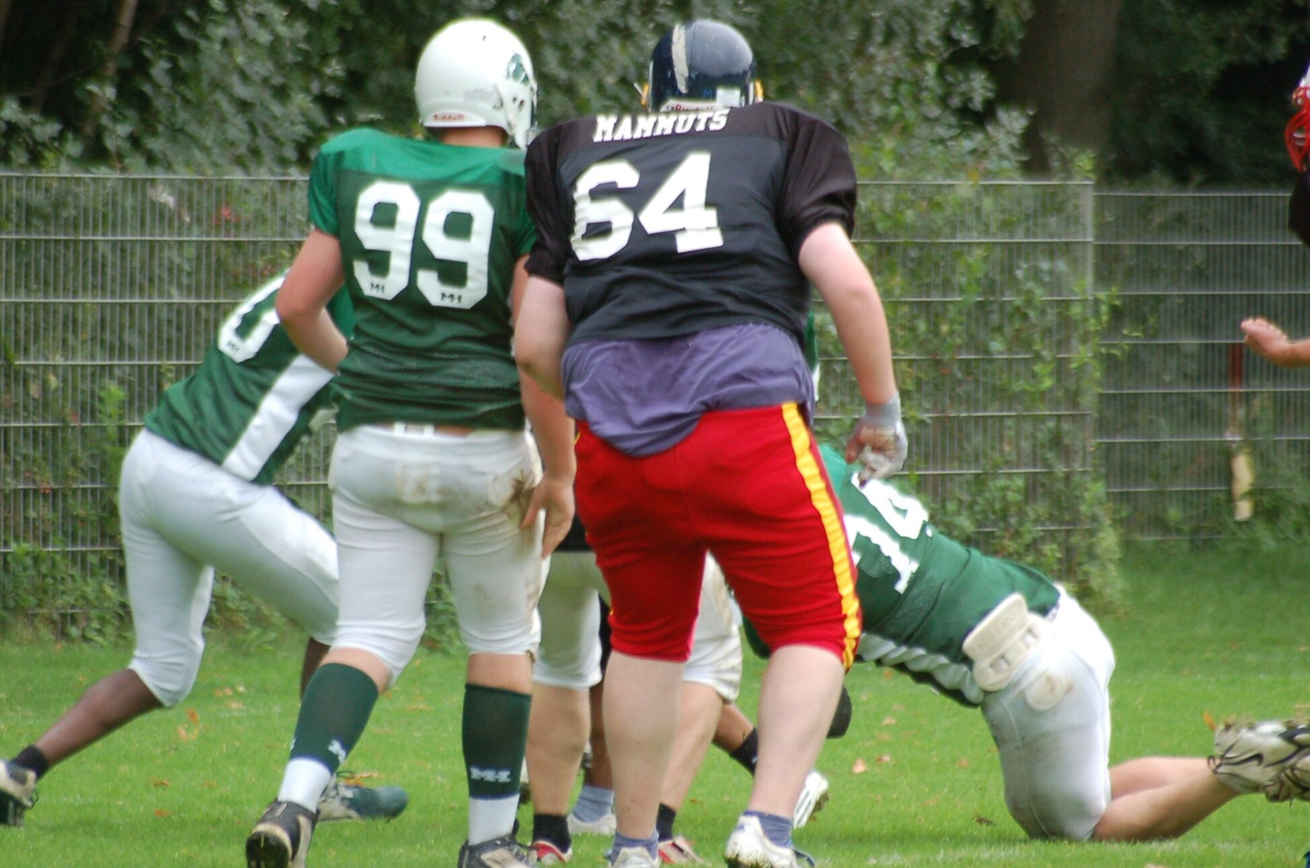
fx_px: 18487
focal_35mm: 509
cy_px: 458
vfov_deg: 2.7
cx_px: 612
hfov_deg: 4.1
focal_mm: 300
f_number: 5.6
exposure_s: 1/500
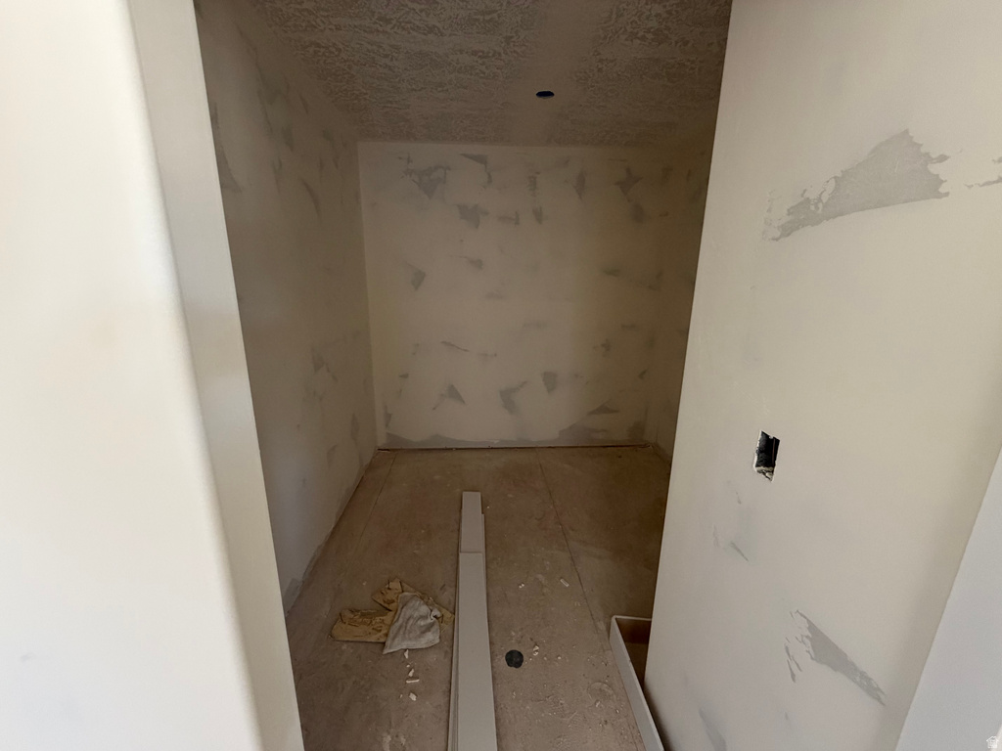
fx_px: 405
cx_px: 501
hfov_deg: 102.1
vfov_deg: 85.7
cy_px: 376
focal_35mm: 14
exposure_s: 1/60
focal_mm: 2.22
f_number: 2.2
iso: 400
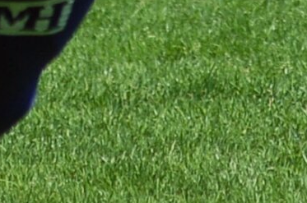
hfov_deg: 1.4
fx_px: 12815
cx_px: 111
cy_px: -337
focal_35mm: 1506
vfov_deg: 0.9
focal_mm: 170
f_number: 4.8
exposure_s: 1/1000
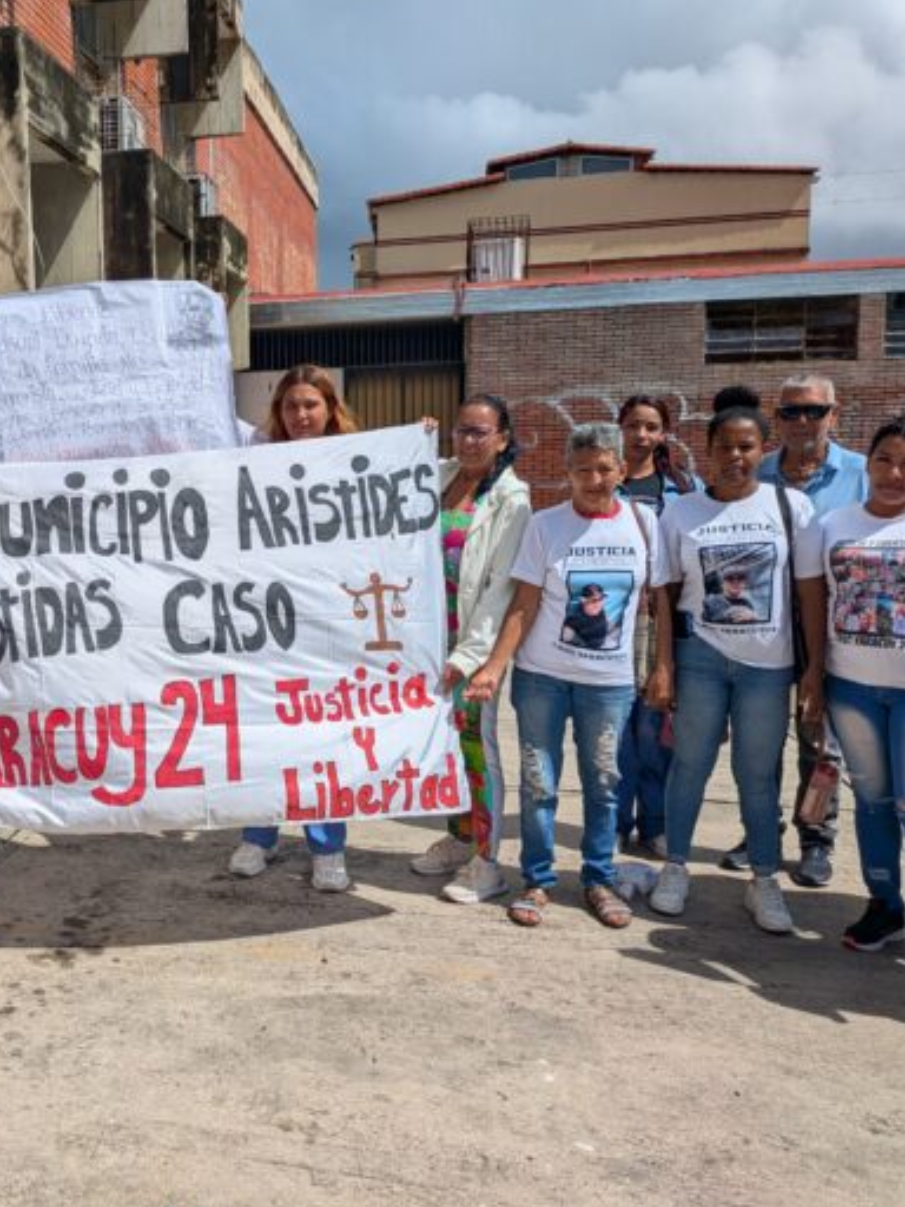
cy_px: 598
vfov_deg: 54.0
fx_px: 1185
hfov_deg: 40.6
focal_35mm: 34
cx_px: 224
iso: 43
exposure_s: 1/3953
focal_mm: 5.43
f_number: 1.89
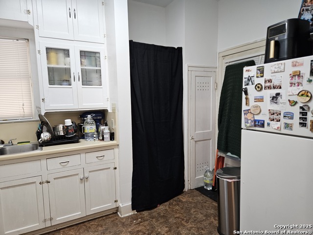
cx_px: 156
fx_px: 208
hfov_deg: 73.9
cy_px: 118
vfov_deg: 58.9
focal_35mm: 23
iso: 200
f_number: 1.8
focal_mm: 5.4
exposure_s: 1/120
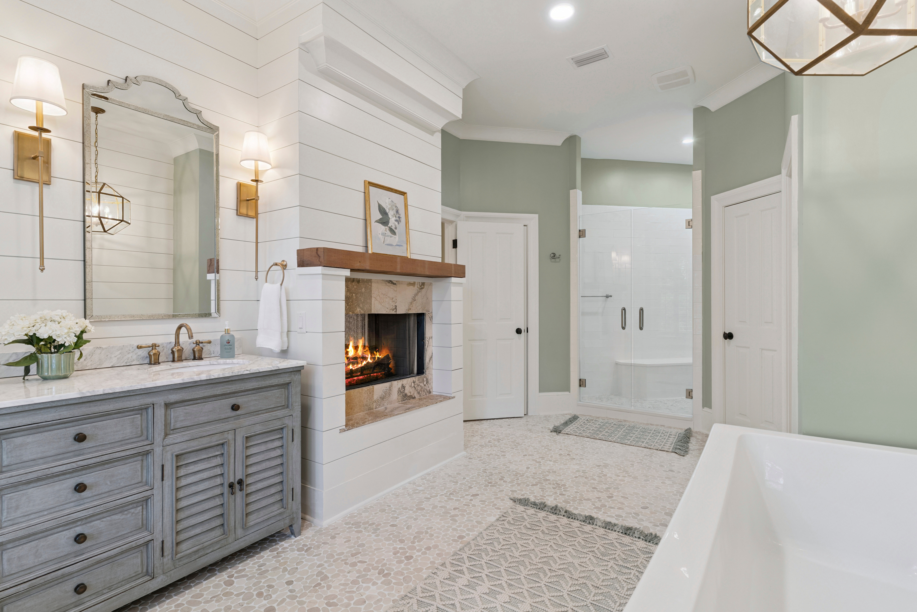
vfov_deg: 70.5
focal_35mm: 17
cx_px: 458
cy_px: 306
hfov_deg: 93.3
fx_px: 433
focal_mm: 17
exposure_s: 1/10
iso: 250
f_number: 8
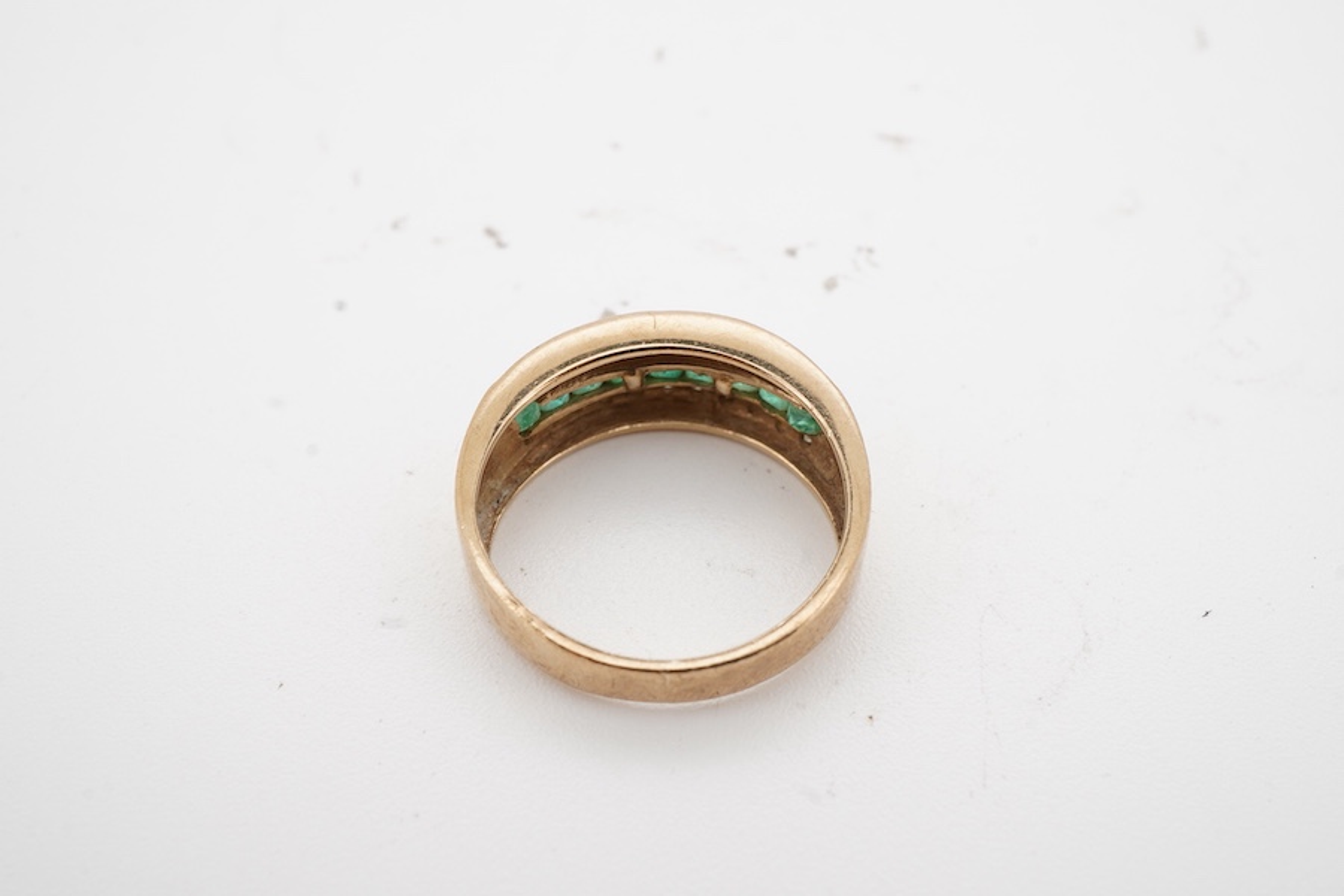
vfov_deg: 29.9
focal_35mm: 45
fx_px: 1680
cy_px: 448
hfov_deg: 43.6
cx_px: 672
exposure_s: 1/125
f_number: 22
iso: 250
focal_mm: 30
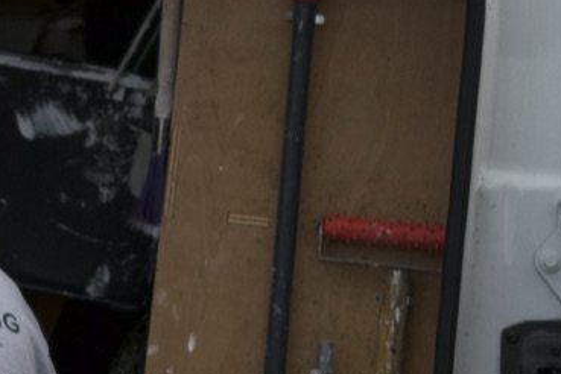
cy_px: 391
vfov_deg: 1.5
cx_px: -160
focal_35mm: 911
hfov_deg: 2.3
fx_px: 14195
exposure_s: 1/2000
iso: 220
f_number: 2.8
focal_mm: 105
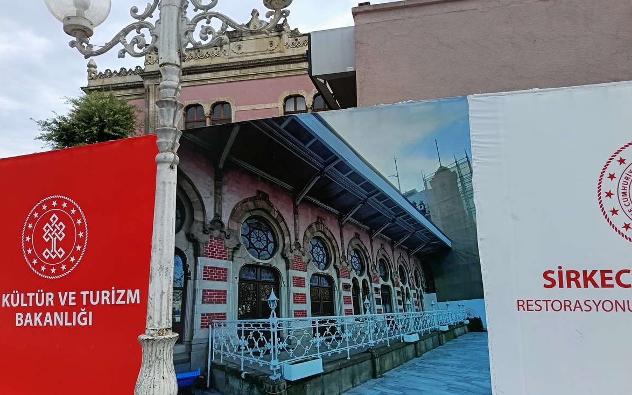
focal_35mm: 26
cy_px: 209
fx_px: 448
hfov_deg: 70.4
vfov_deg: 47.6
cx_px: 321
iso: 100
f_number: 1.75
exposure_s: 1/381
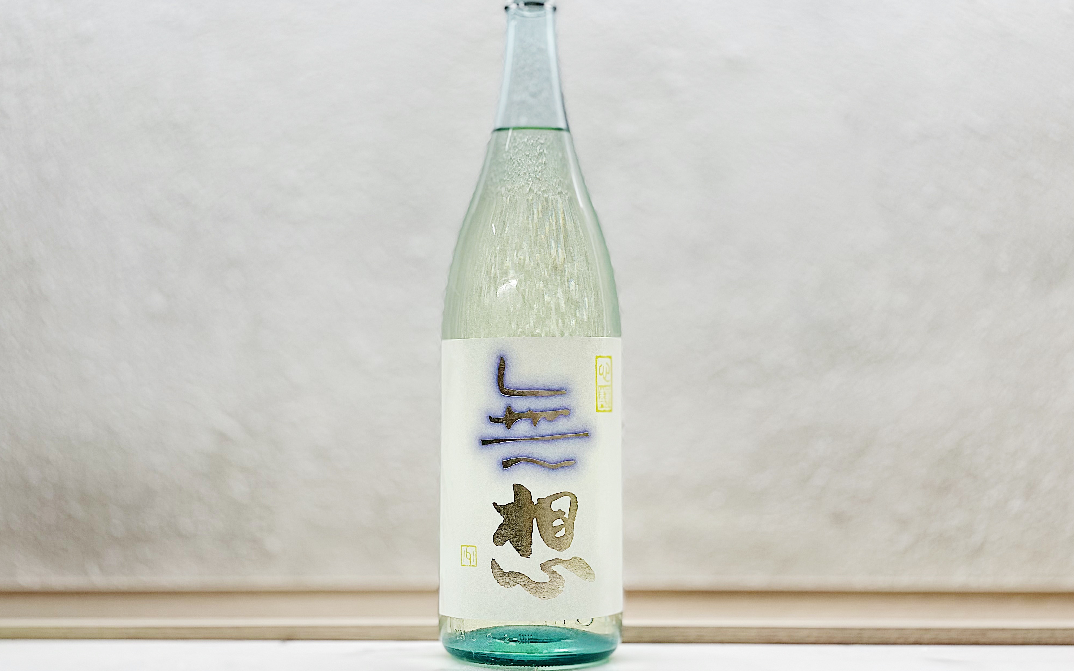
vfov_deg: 23.1
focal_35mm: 56
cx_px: 531
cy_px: 291
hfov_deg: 36.3
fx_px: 1639
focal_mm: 6
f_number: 2
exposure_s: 1/100
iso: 64
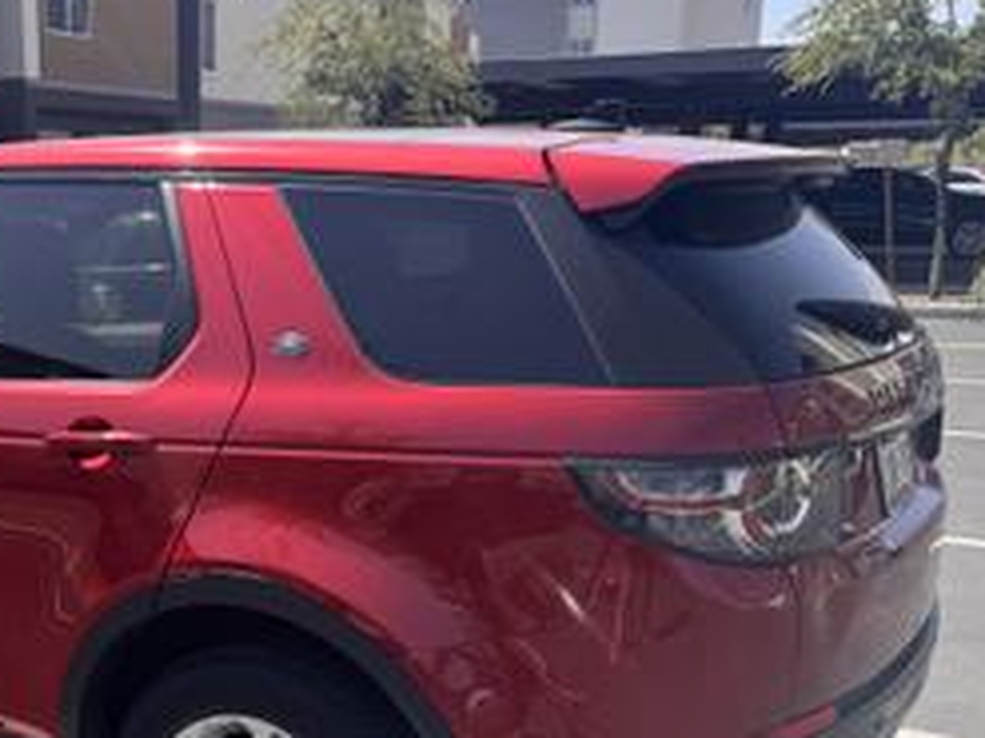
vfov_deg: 29.3
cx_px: 179
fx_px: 1394
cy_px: 535
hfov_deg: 37.4
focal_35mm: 49
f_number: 1.78
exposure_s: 1/1818
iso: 80
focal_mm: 6.76
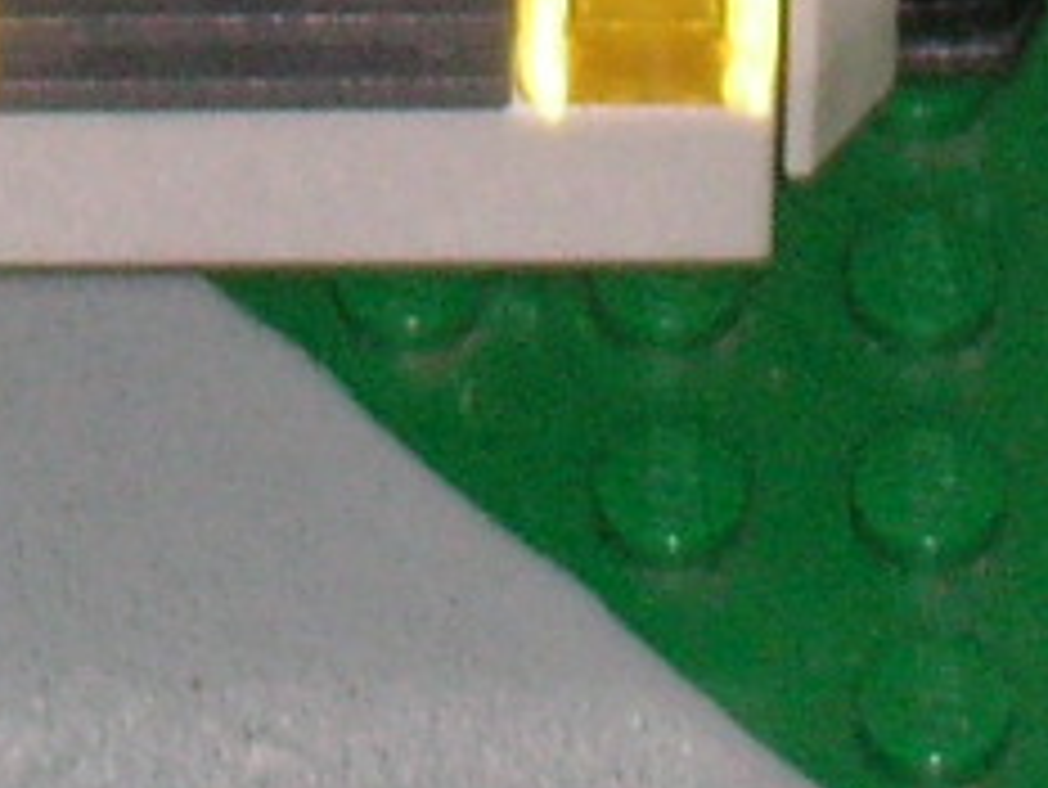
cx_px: 1633
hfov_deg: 3.0
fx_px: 19962
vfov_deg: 2.2
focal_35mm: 659
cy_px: 2396
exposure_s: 1/90
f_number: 4
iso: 160
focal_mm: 16
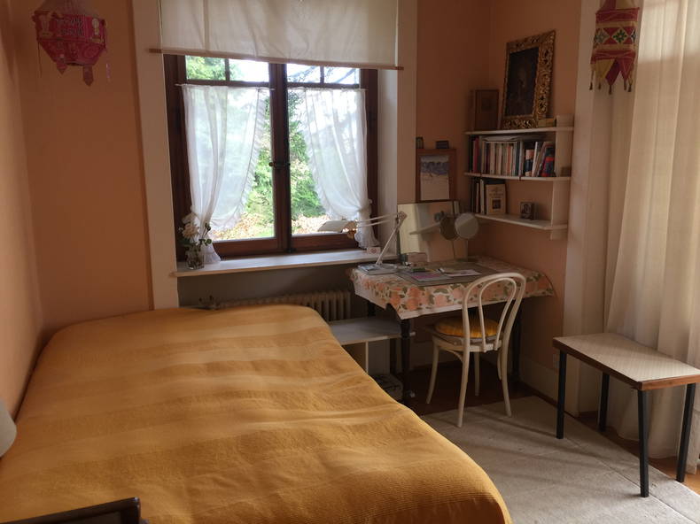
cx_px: 350
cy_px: 262
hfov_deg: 61.7
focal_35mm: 29
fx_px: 586
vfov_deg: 48.2
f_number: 2.2
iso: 32
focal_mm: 4.15
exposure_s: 1/33
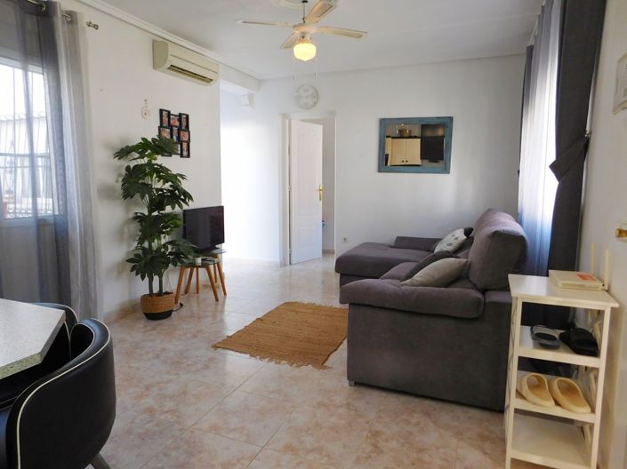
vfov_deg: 58.8
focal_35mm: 23
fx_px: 416
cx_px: 314
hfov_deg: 74.0
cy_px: 234
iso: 125
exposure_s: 1/40
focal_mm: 4
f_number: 3
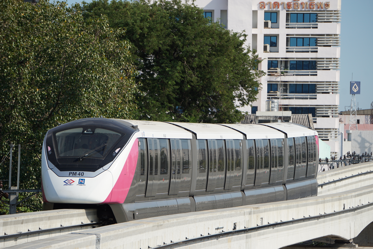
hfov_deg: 8.2
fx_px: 2611
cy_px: 124
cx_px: 186
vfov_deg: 5.5
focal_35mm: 252
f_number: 7.1
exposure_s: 1/400
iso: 100
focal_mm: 168
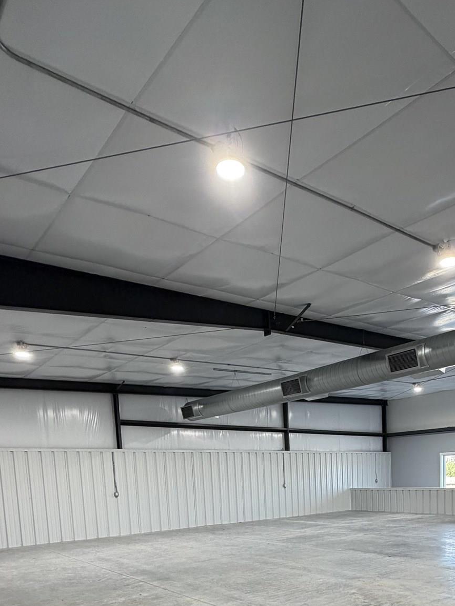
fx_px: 491
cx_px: 320
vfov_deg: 56.2
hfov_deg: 48.5
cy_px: 528
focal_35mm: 28
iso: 160
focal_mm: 2.22
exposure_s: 1/120
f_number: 2.2
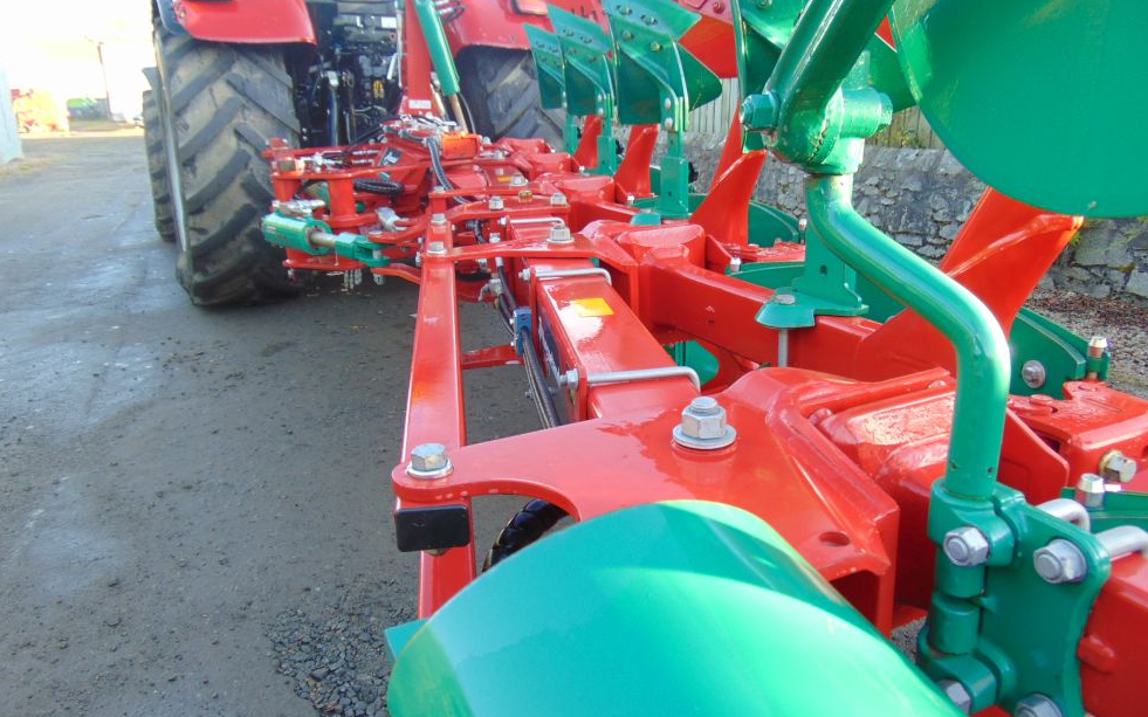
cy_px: 360
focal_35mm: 27
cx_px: 570
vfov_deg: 46.0
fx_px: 845
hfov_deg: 68.4
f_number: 3
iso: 100
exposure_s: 1/40
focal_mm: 4.5
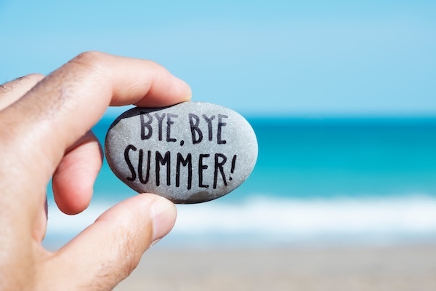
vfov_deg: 18.7
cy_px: 146
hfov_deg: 27.7
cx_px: 218
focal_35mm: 73
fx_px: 884
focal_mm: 48.4
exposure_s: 1/750
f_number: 6.4
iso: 200
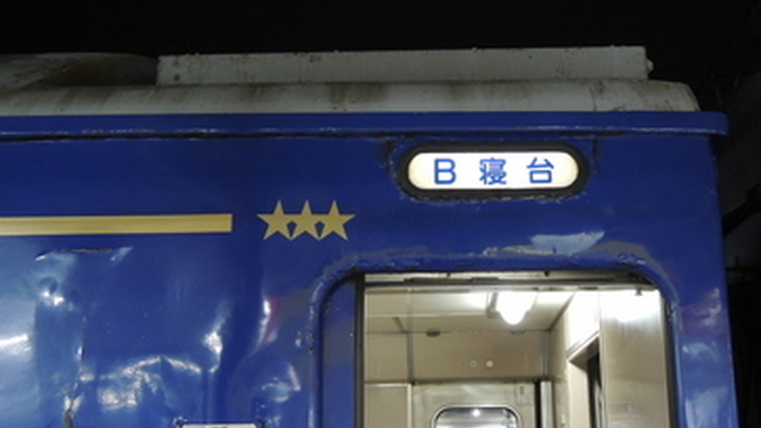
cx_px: 474
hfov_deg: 54.7
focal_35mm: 36
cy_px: 301
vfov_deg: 32.4
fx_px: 726
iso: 400
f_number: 2.8
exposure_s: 1/13
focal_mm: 4.3
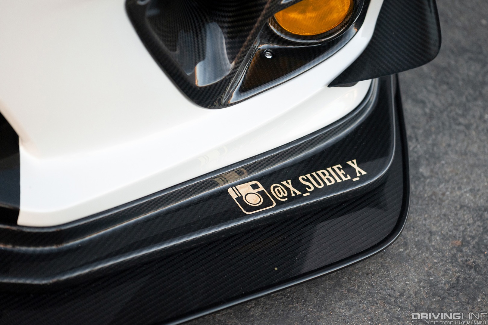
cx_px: 244
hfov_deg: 15.8
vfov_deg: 10.5
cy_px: 162
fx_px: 1762
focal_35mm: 130
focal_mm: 130
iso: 1600
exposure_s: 1/500
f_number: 4
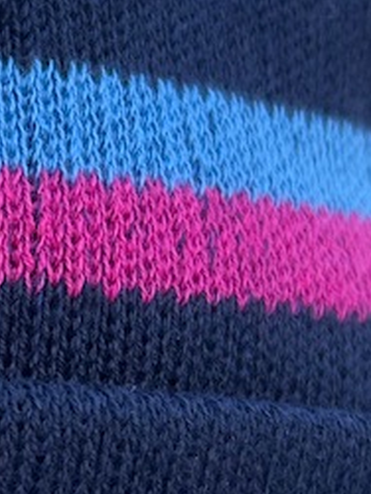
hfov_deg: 10.5
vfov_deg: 14.7
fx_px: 1897
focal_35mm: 133
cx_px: -280
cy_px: 375
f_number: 1.5
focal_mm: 5.7
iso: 40
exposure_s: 1/195
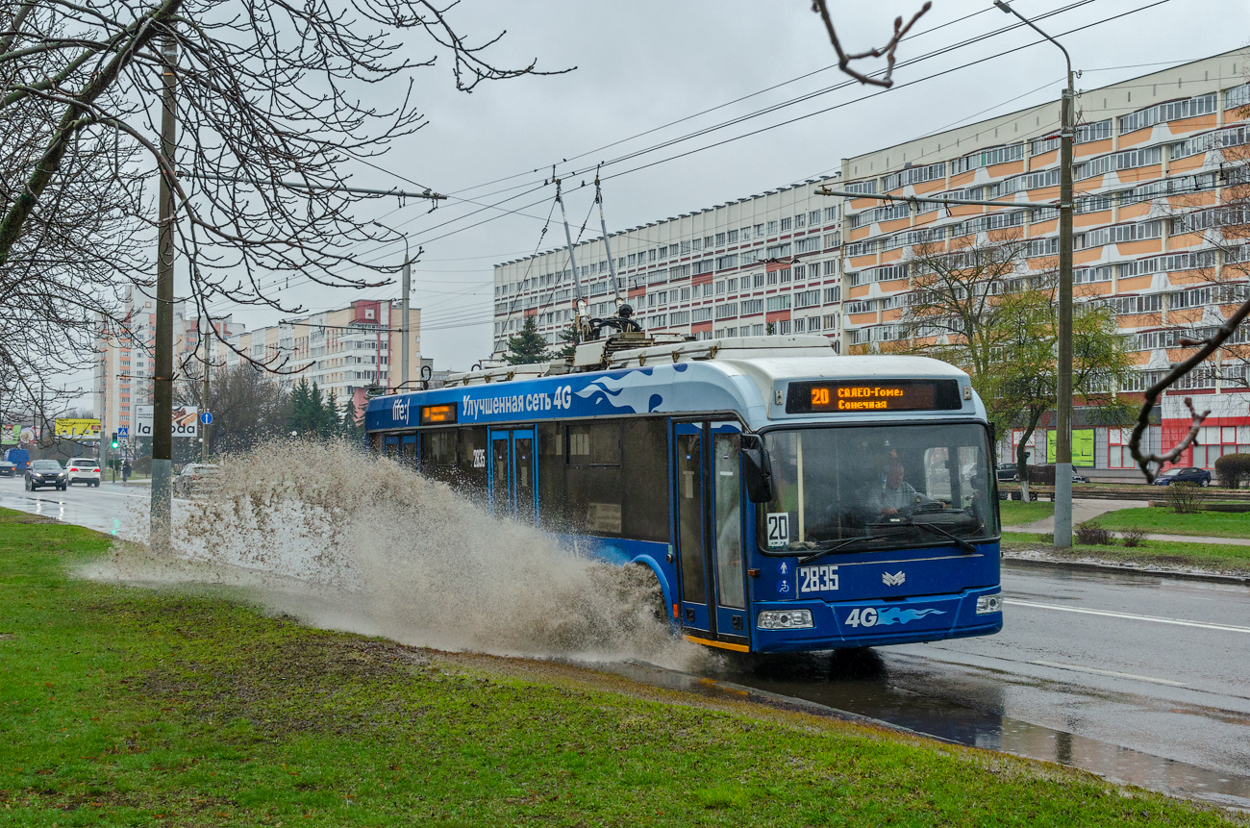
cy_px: 414
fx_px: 1819
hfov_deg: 37.9
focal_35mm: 52
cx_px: 625
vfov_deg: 25.6
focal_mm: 35
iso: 400
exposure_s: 1/400
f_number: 7.1
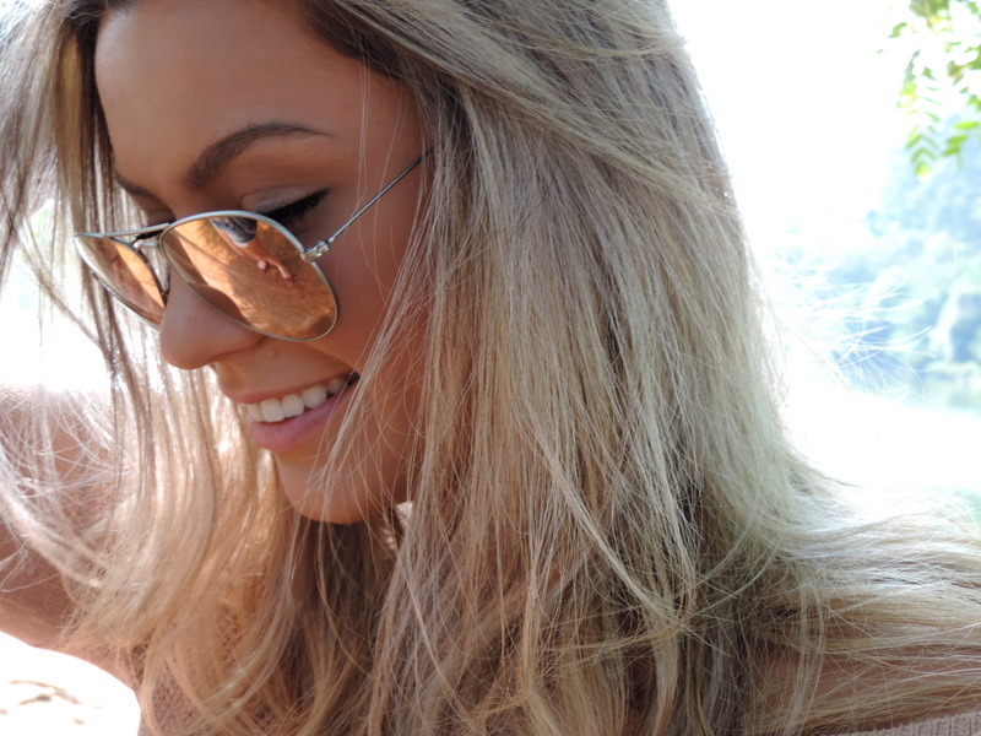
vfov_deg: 29.1
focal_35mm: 50
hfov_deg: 38.2
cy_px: 368
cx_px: 490
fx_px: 1417
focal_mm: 8.9
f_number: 3.6
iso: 80
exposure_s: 1/50
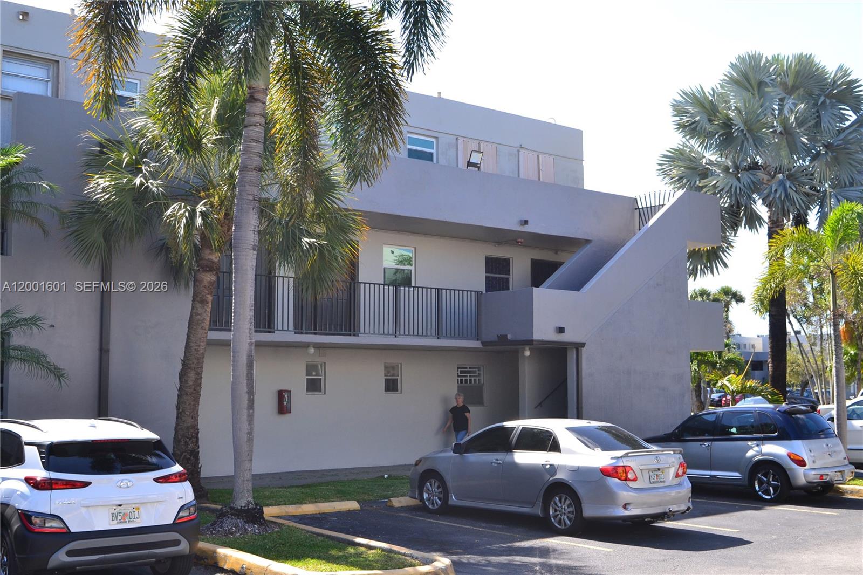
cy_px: 288
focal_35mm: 44
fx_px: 1043
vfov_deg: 30.8
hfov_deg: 45.0
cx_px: 432
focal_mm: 29
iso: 400
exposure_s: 1/250
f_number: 10
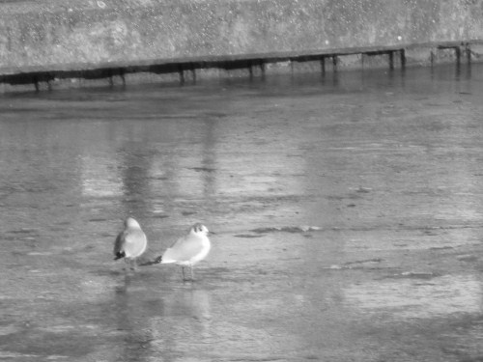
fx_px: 3056
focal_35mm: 219
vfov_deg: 6.8
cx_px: 242
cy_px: 181
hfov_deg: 9.0
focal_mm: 25
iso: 80
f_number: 6.9
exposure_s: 1/200
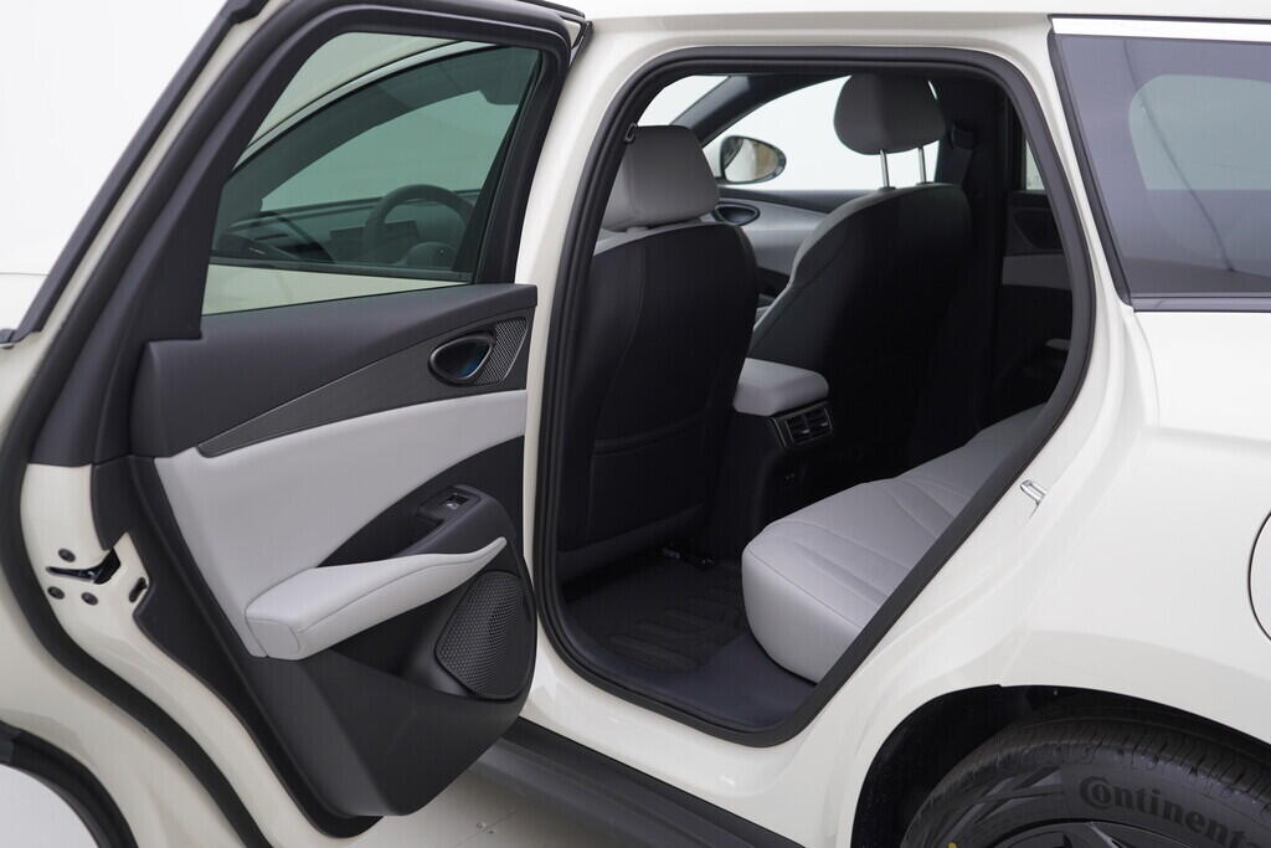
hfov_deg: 53.1
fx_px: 1271
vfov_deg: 36.9
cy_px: 424
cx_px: 636
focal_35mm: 36
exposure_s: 1/60
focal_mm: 24
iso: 125
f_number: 3.5
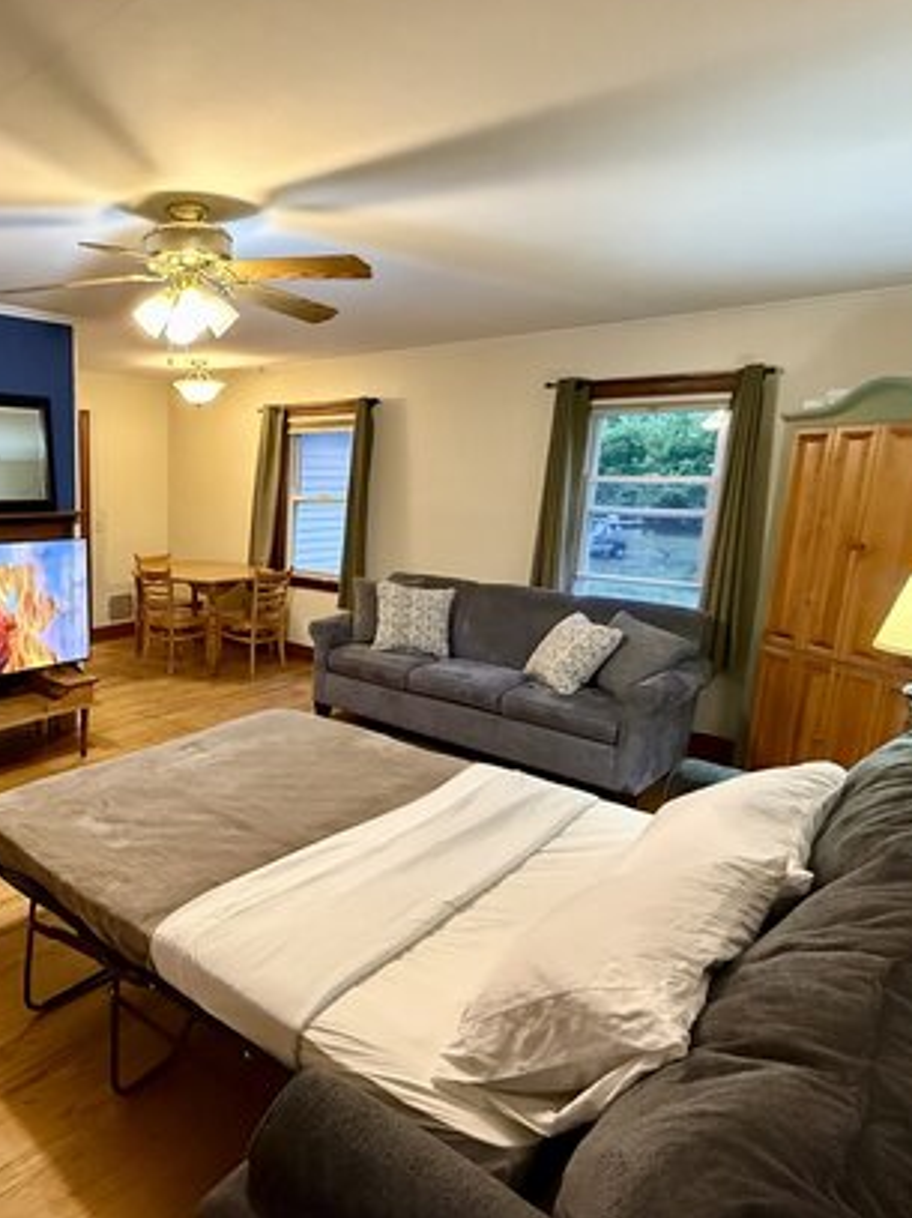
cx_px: 191
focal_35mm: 22
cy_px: 625
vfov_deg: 76.4
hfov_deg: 56.9
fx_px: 773
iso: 1250
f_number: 2.2
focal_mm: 2.22
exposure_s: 1/60
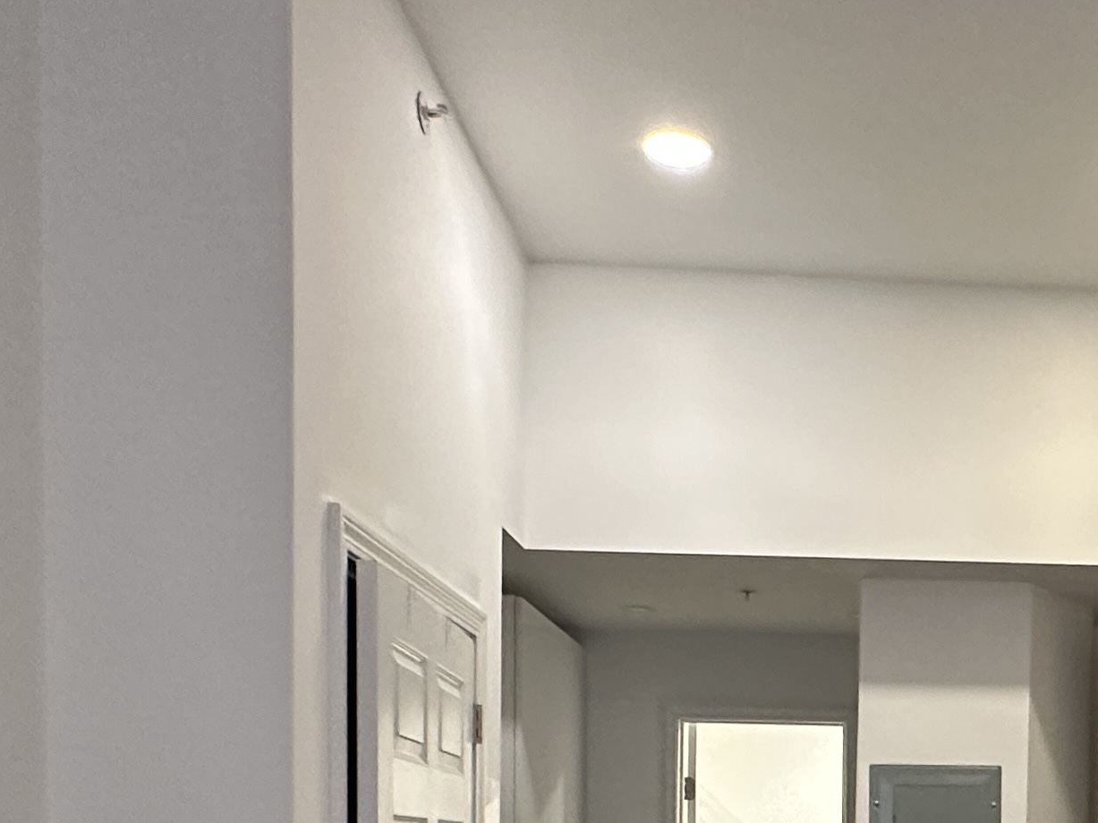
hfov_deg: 39.2
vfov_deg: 28.4
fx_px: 1459
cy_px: 921
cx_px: 915
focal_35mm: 46
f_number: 2.2
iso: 500
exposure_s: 1/60
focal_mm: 2.22
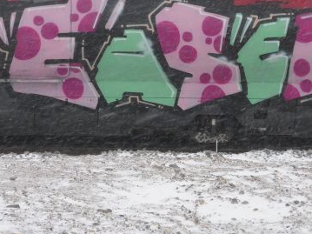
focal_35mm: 195
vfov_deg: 7.6
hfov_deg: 10.1
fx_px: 1757
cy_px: 80
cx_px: 187
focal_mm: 27.3
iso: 640
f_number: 5.4
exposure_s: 1/200
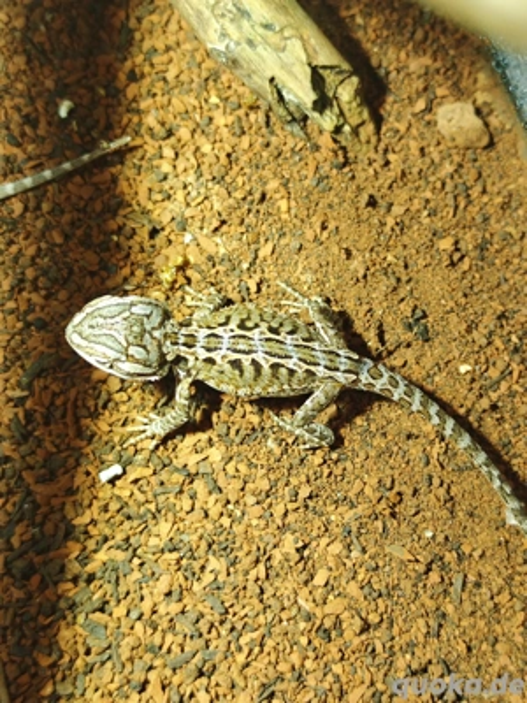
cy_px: 352
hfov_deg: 25.2
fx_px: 1177
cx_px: 264
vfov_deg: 33.2
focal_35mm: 58
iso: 200
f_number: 2
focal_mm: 8.72
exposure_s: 1/100
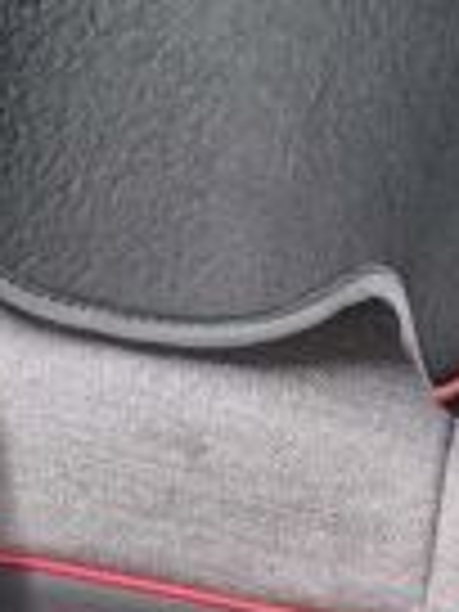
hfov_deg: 12.1
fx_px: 2157
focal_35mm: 122
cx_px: 122
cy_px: 864
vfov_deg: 15.2
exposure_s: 1/33
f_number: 1.8
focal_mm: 5.4
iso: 640
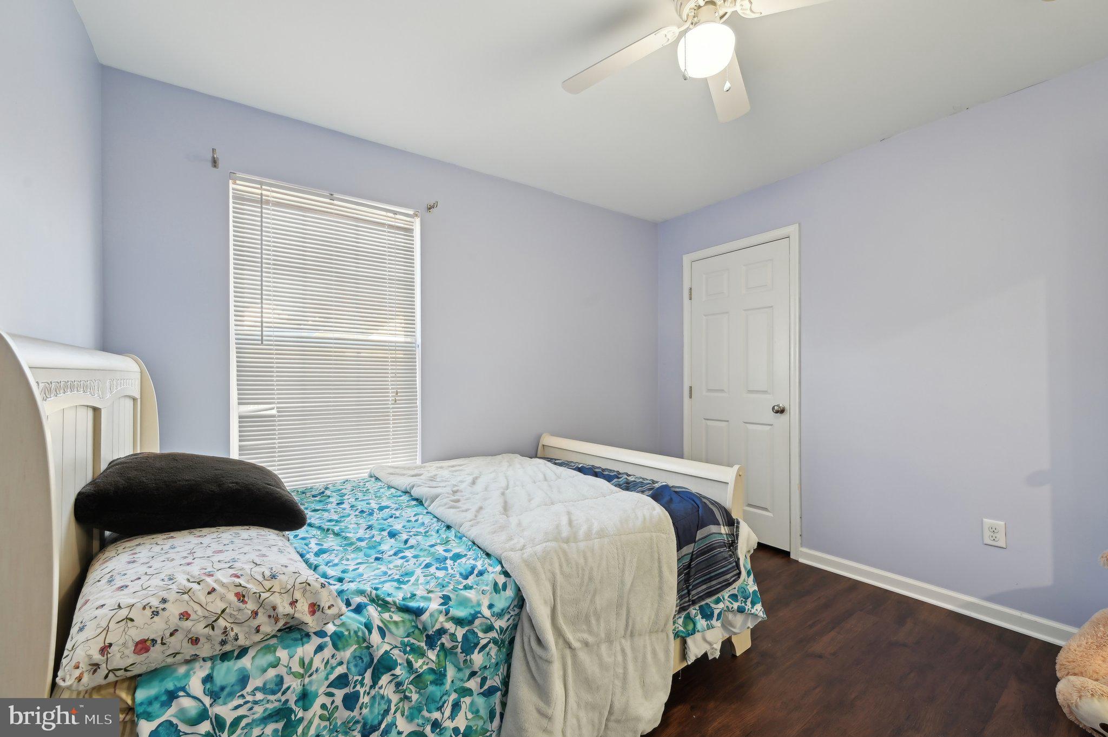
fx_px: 431
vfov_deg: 81.1
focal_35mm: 14
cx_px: 554
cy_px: 368
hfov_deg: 104.3
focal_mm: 14
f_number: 8
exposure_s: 1/8
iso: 400
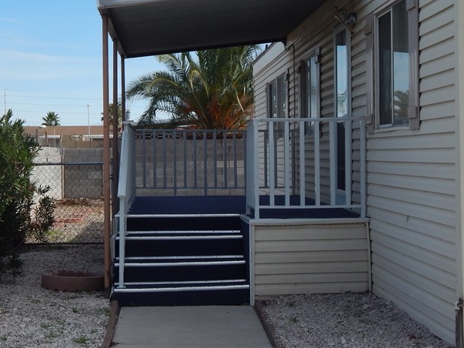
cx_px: 243
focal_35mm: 73
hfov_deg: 26.7
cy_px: 180
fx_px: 978
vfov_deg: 20.2
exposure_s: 1/1250
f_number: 3.6
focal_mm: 7.7
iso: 125
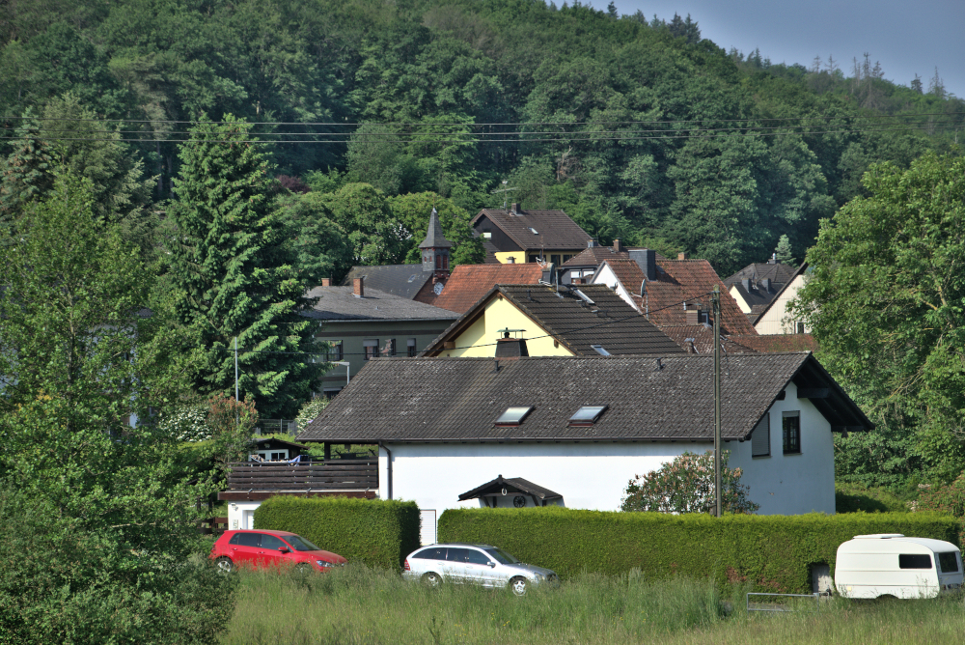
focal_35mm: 150
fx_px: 4023
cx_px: 482
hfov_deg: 13.7
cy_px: 322
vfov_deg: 9.2
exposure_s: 1/400
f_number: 10
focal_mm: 100
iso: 200
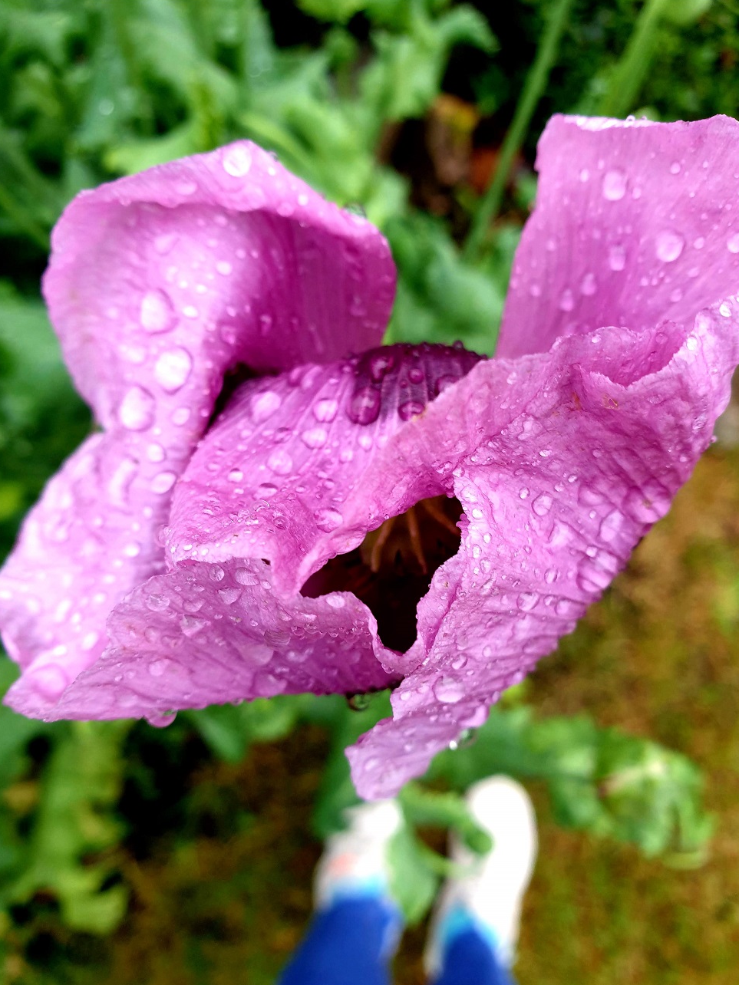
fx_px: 769
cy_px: 507
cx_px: 374
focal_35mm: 27
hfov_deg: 51.4
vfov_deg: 65.3
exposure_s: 1/100
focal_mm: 4.3
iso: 80
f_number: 2.4
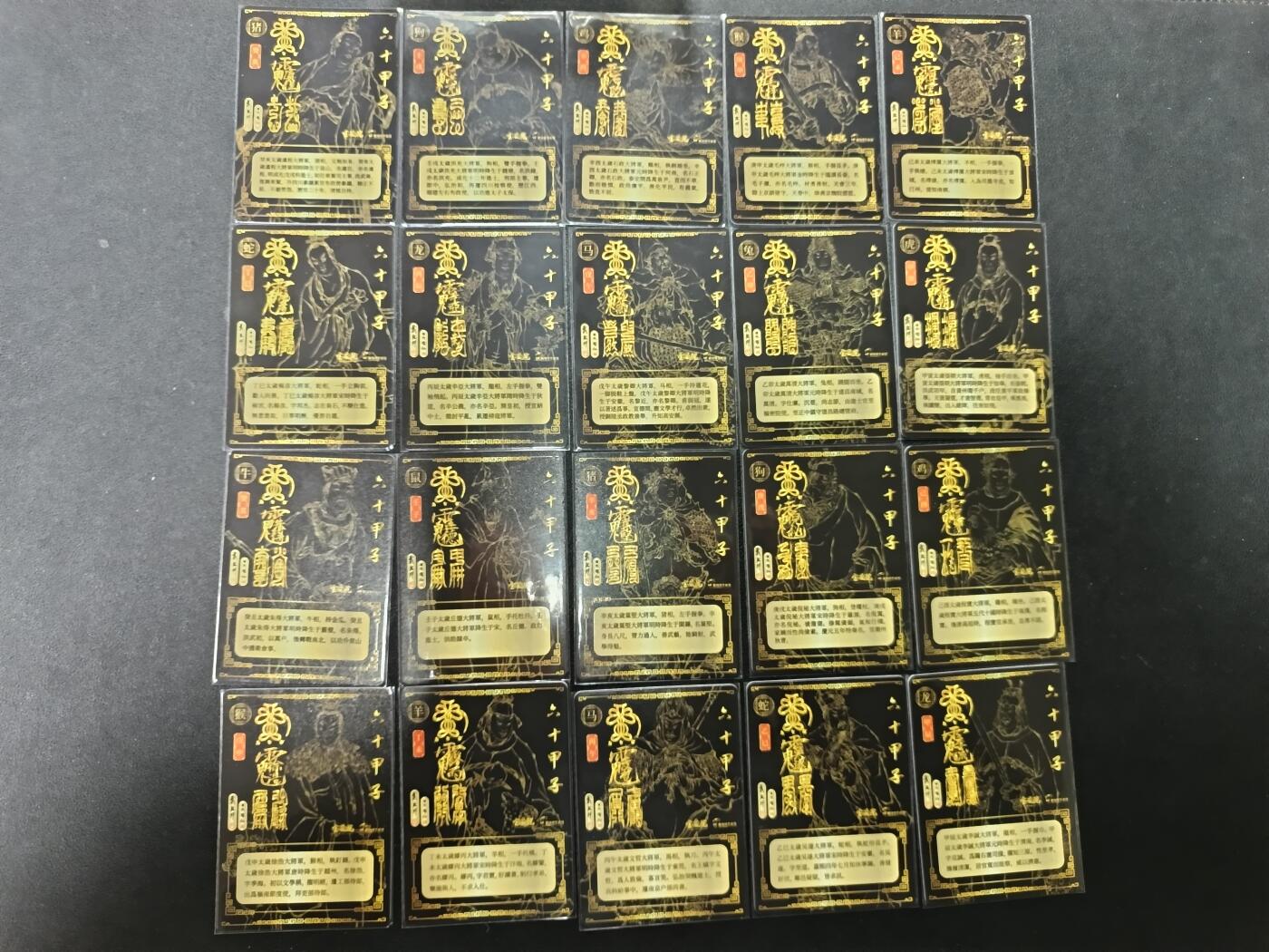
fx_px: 880
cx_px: 634
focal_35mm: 24
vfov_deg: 56.8
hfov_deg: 71.6
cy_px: 476
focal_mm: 5.31
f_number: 1.7
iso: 1471
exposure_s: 1/25
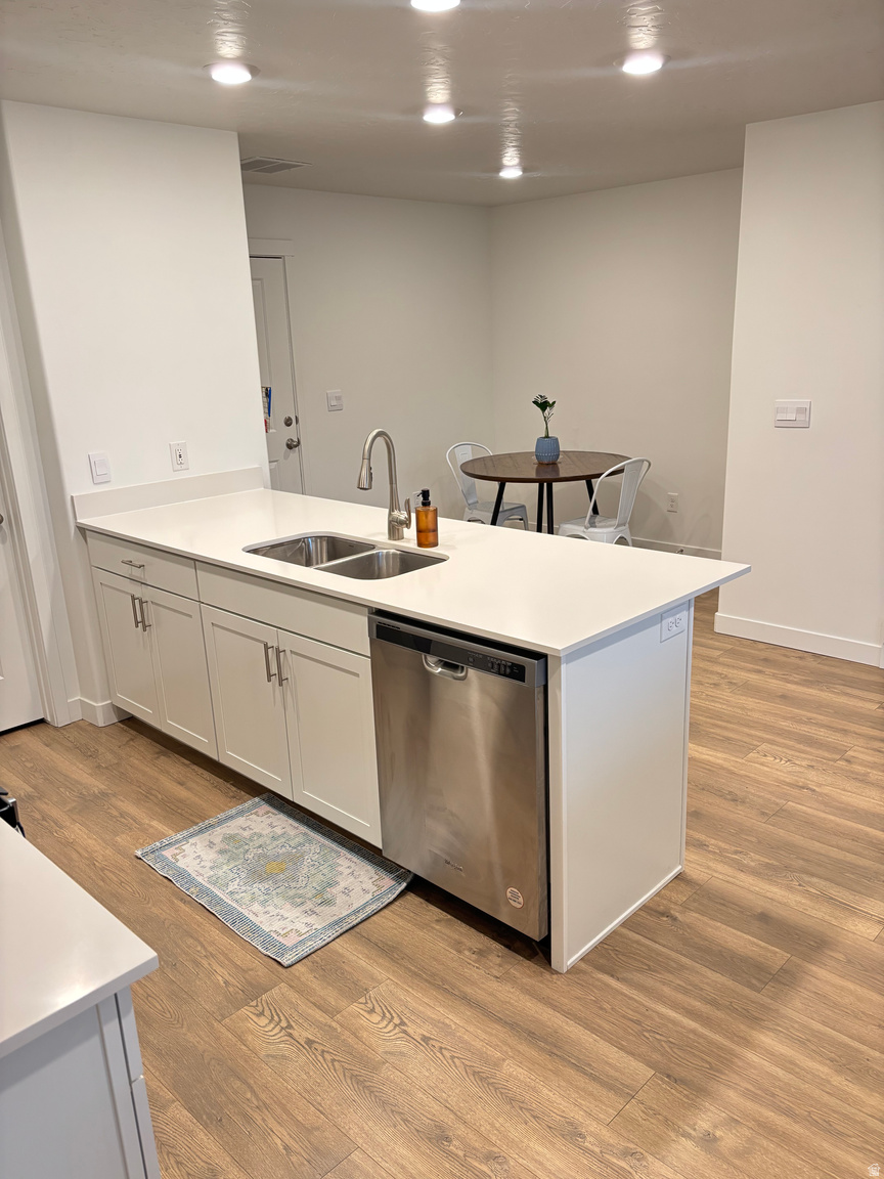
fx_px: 885
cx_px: 442
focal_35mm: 26
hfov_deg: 53.1
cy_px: 590
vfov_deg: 67.3
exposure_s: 1/60
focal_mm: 5.96
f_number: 1.6
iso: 250
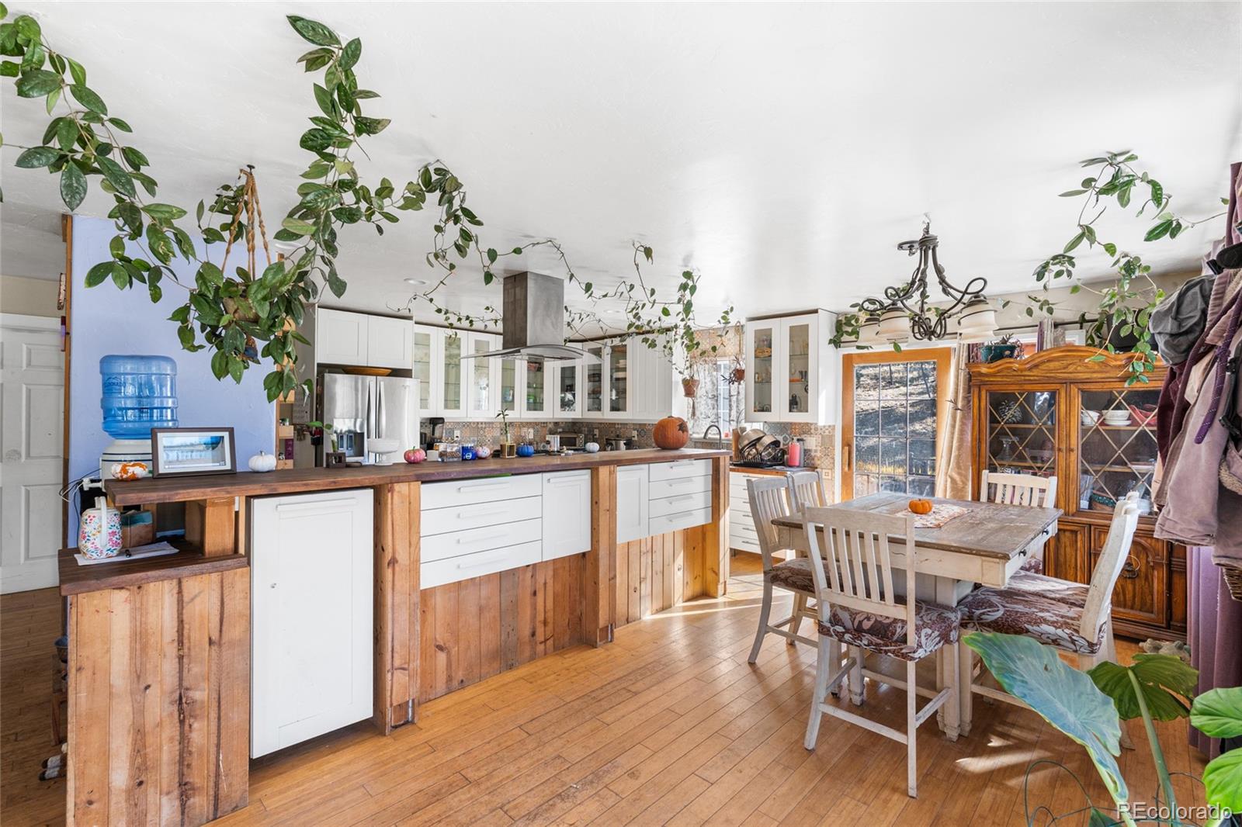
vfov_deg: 73.7
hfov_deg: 96.7
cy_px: 414
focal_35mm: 16
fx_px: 552
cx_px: 621
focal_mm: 16
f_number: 8
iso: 400
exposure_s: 1/6
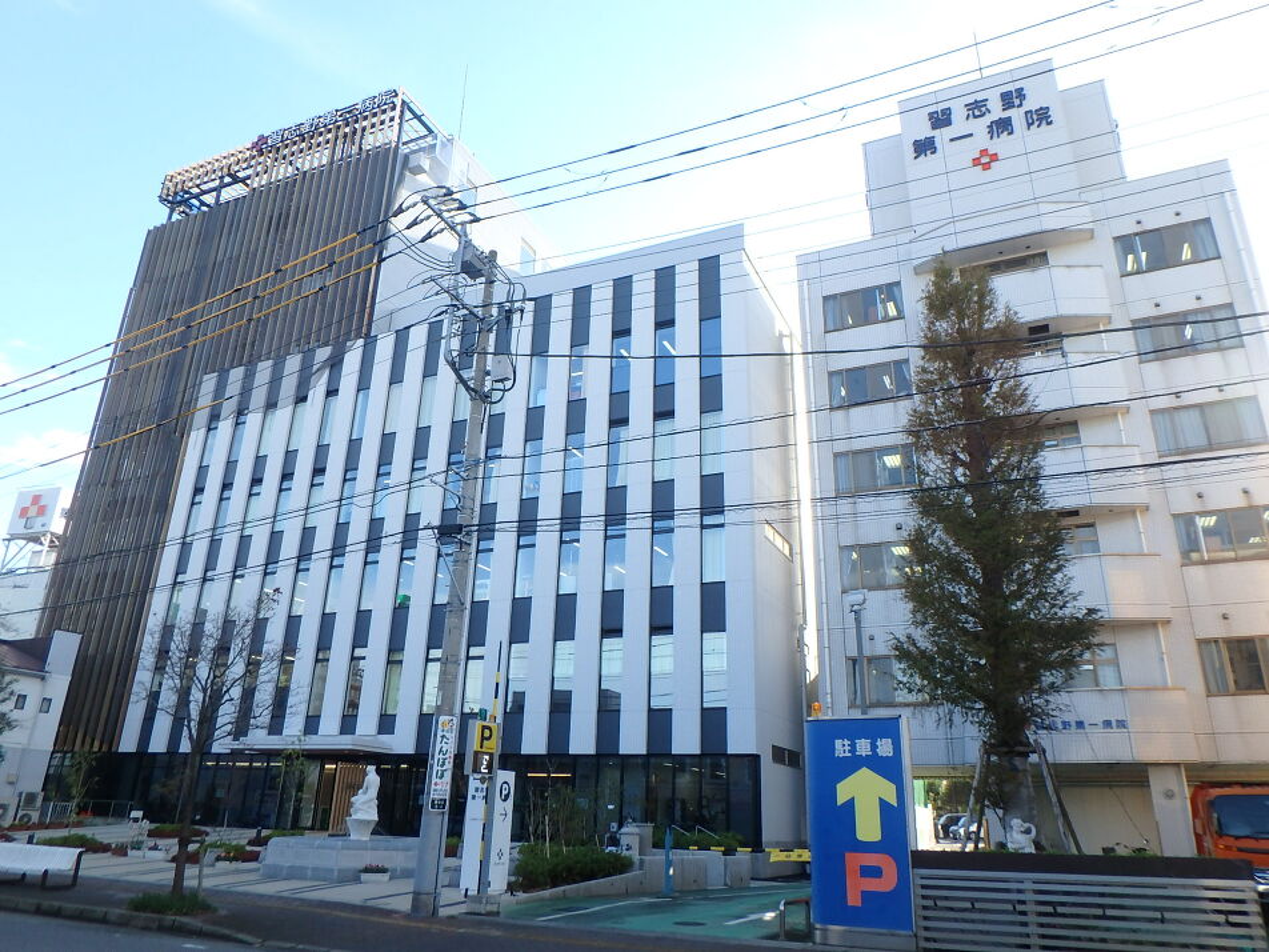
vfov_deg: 54.9
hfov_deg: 69.4
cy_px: 476
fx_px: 916
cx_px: 634
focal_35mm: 25
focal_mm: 4.5
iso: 125
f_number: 4.1
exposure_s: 1/250
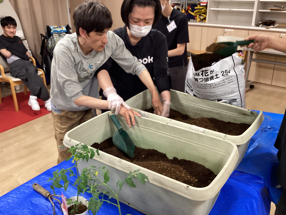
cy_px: 105
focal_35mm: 33
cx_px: 135
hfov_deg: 55.3
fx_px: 273
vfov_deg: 42.9
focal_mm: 3.3
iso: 200
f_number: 2.4
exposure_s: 1/60
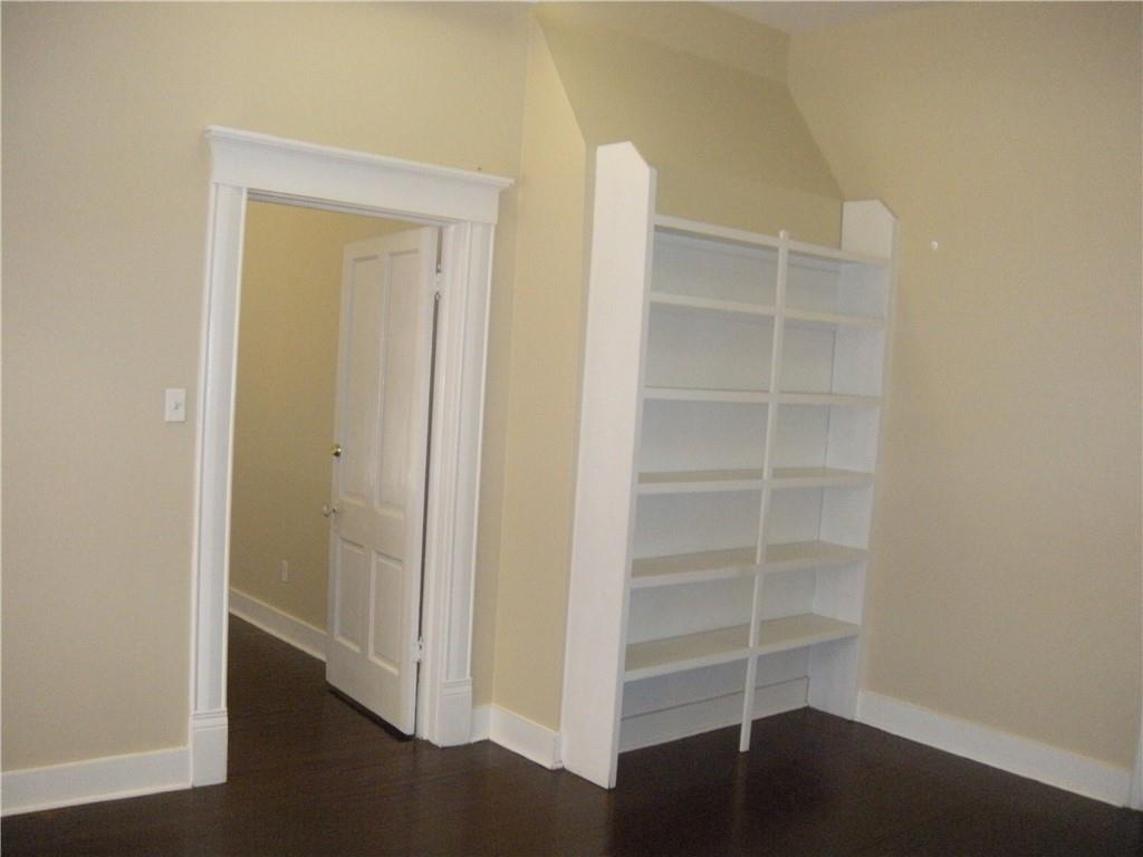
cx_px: 572
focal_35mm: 35
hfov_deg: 52.6
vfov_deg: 40.7
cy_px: 428
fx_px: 1156
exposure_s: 1/30
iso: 400
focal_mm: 5.9
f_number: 3.8
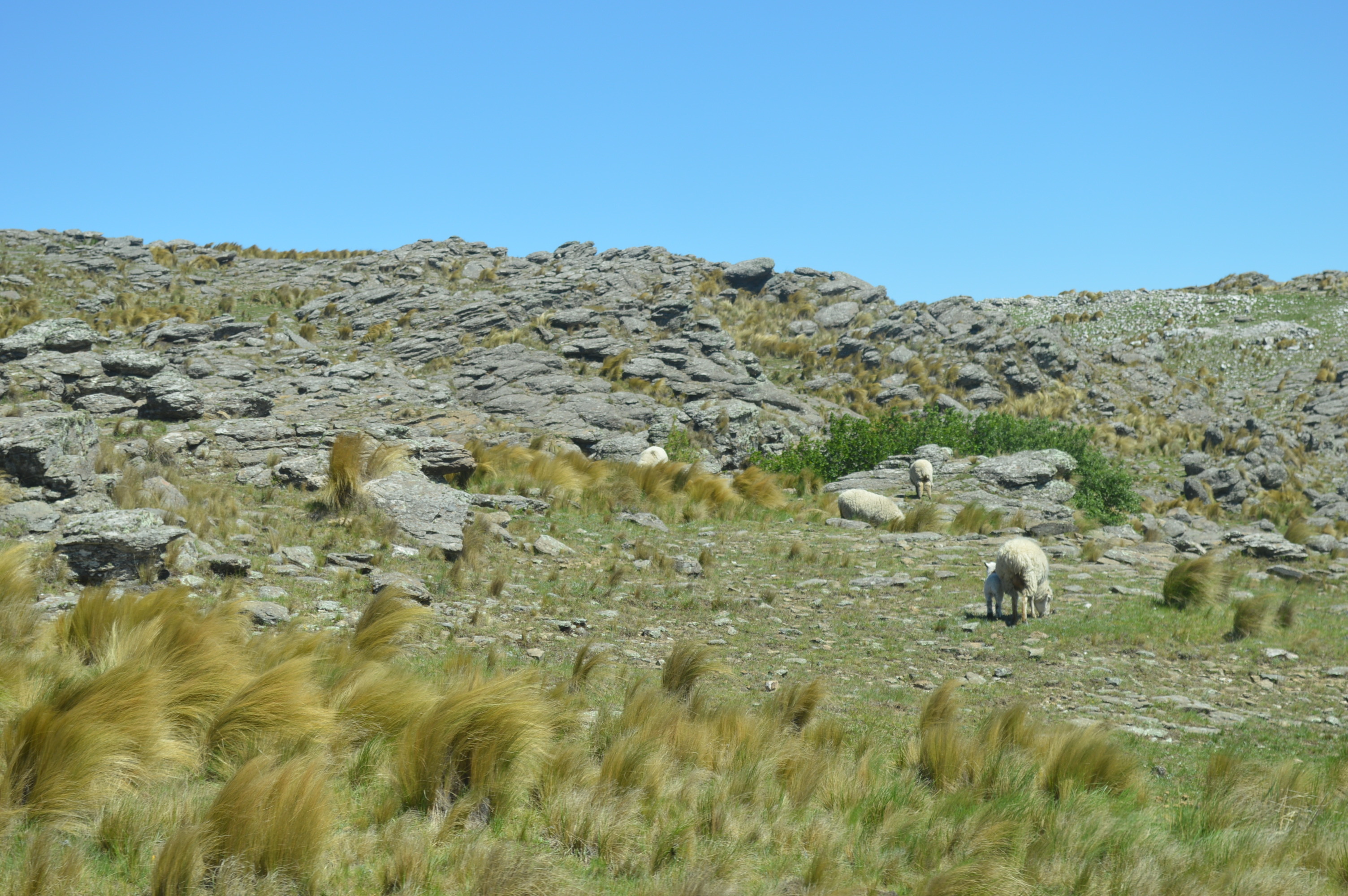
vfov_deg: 16.5
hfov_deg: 24.6
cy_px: 448
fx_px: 3086
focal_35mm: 82
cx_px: 674
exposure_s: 1/200
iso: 100
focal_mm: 55
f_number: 7.1
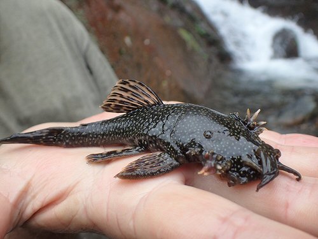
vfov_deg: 46.8
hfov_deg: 60.0
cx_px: 159
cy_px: 120
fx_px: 276
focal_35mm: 30
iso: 100
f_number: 2.3
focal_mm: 5.5
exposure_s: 1/640
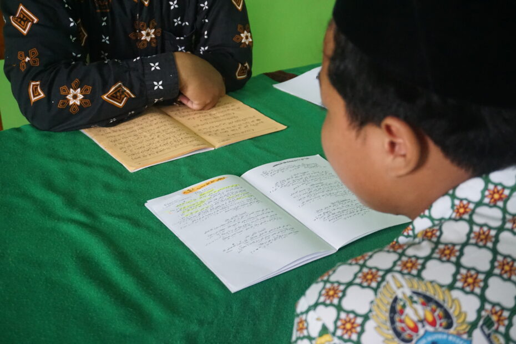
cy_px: 172
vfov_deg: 31.9
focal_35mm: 42
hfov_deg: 46.4
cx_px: 258
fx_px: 602
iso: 3200
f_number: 4.5
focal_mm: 28
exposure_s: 1/40
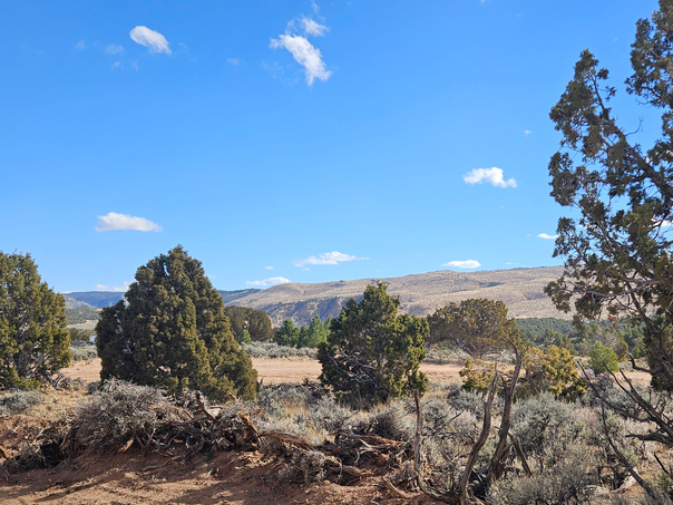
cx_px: 381
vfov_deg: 36.1
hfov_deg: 47.7
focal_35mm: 39
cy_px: 367
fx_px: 758
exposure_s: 1/1252
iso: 25
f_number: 1.8
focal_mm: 5.4
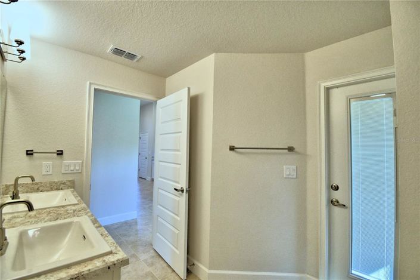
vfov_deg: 77.2
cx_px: 210
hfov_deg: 100.4
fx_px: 175
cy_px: 140
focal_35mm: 15
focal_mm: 10
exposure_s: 1/100
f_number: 4.5
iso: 400
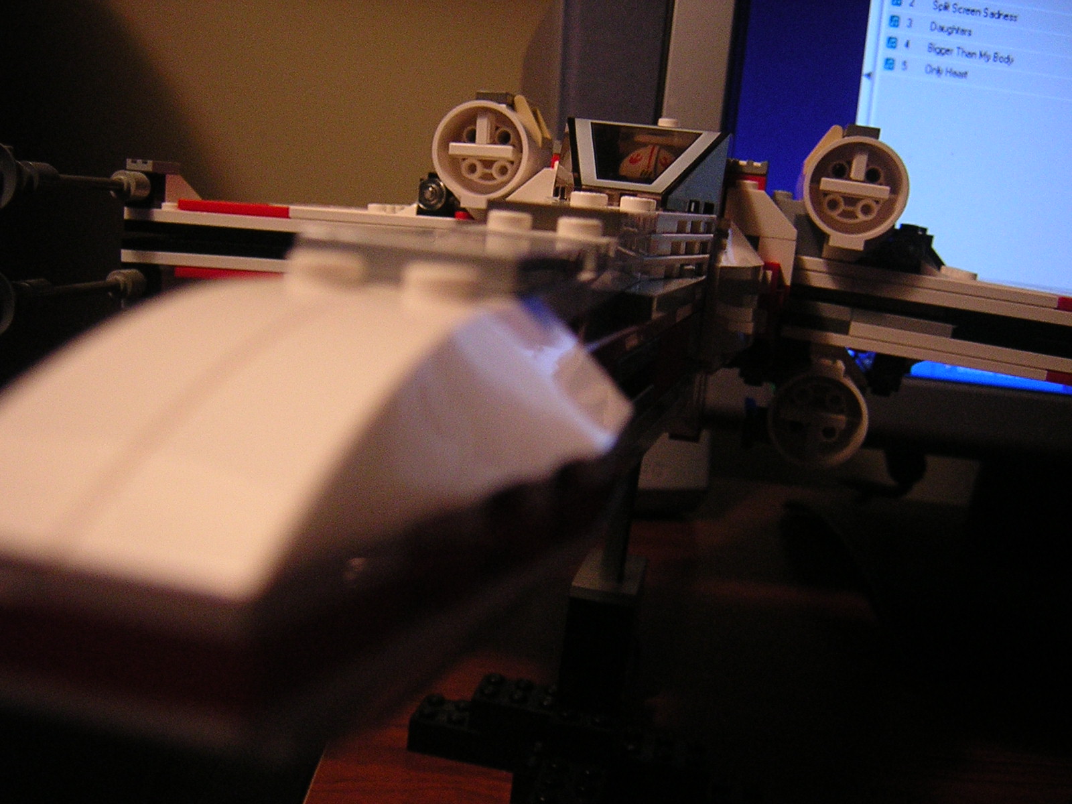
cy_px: 402
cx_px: 536
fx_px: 1115
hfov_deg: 51.4
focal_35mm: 36
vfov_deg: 39.7
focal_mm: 4.7
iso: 400
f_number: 2.6
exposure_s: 1/64
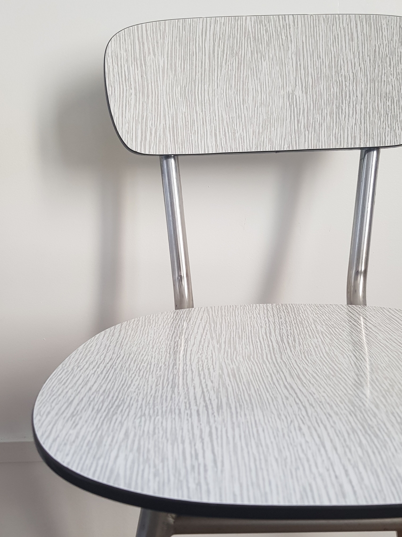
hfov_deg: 53.1
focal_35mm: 26
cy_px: 268
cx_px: 201
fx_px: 403
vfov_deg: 67.3
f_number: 1.7
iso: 160
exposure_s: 1/37
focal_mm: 4.2
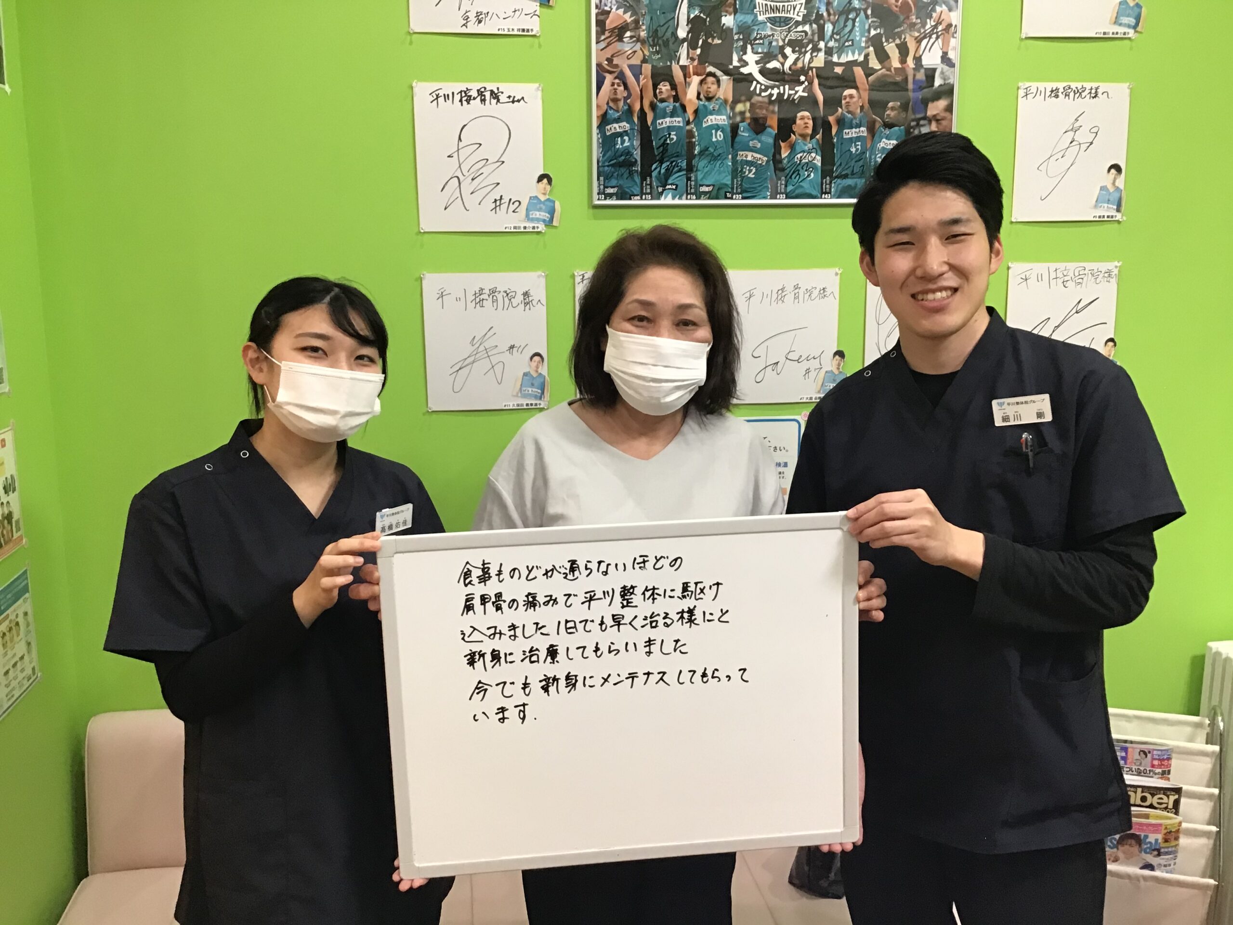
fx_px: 1104
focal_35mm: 31
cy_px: 462
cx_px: 616
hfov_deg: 58.4
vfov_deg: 45.4
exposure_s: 1/30
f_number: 2.4
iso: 100
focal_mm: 3.3
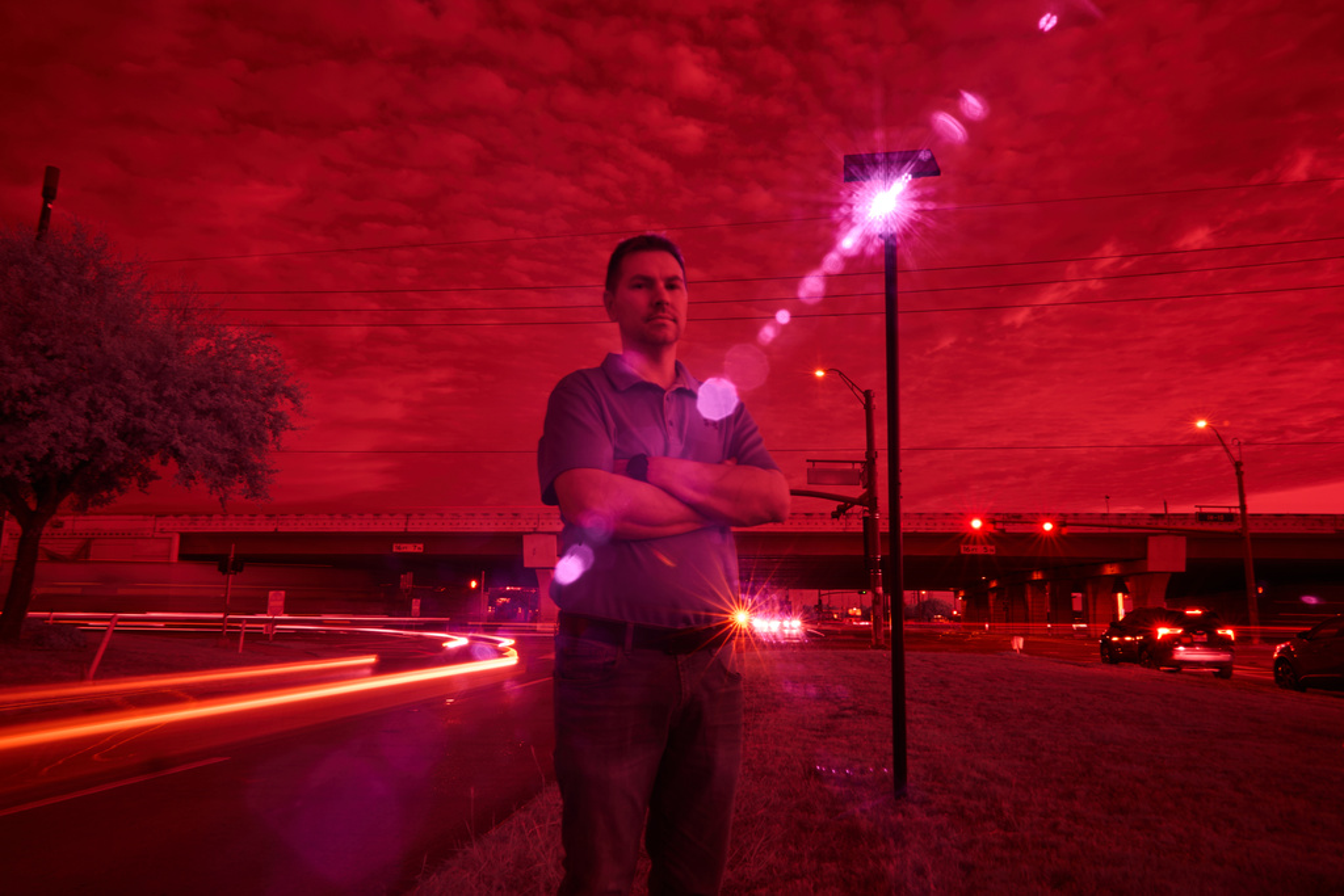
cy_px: 448
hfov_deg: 73.7
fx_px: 896
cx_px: 672
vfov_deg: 53.1
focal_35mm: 24
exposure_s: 4
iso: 50
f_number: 20
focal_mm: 24
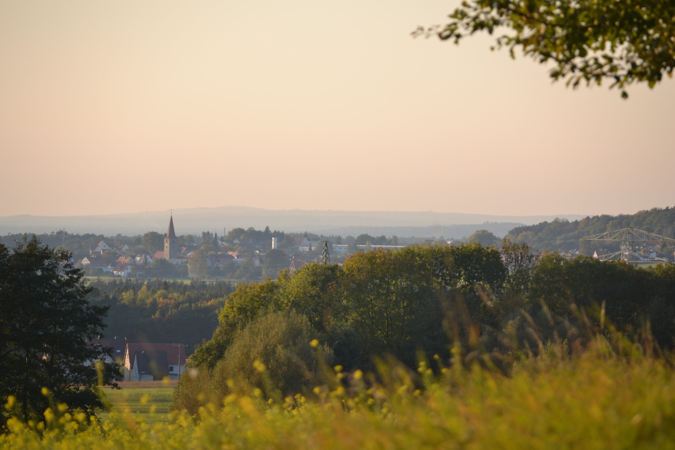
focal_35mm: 300
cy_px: 225
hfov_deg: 6.9
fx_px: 5625
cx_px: 338
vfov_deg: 4.6
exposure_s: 1/160
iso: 100
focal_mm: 200
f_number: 6.3
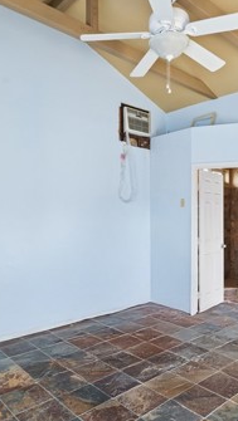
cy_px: 216
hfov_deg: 41.3
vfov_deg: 67.9
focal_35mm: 28
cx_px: 150
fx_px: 313
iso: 800
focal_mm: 14
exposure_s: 1/80
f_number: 8
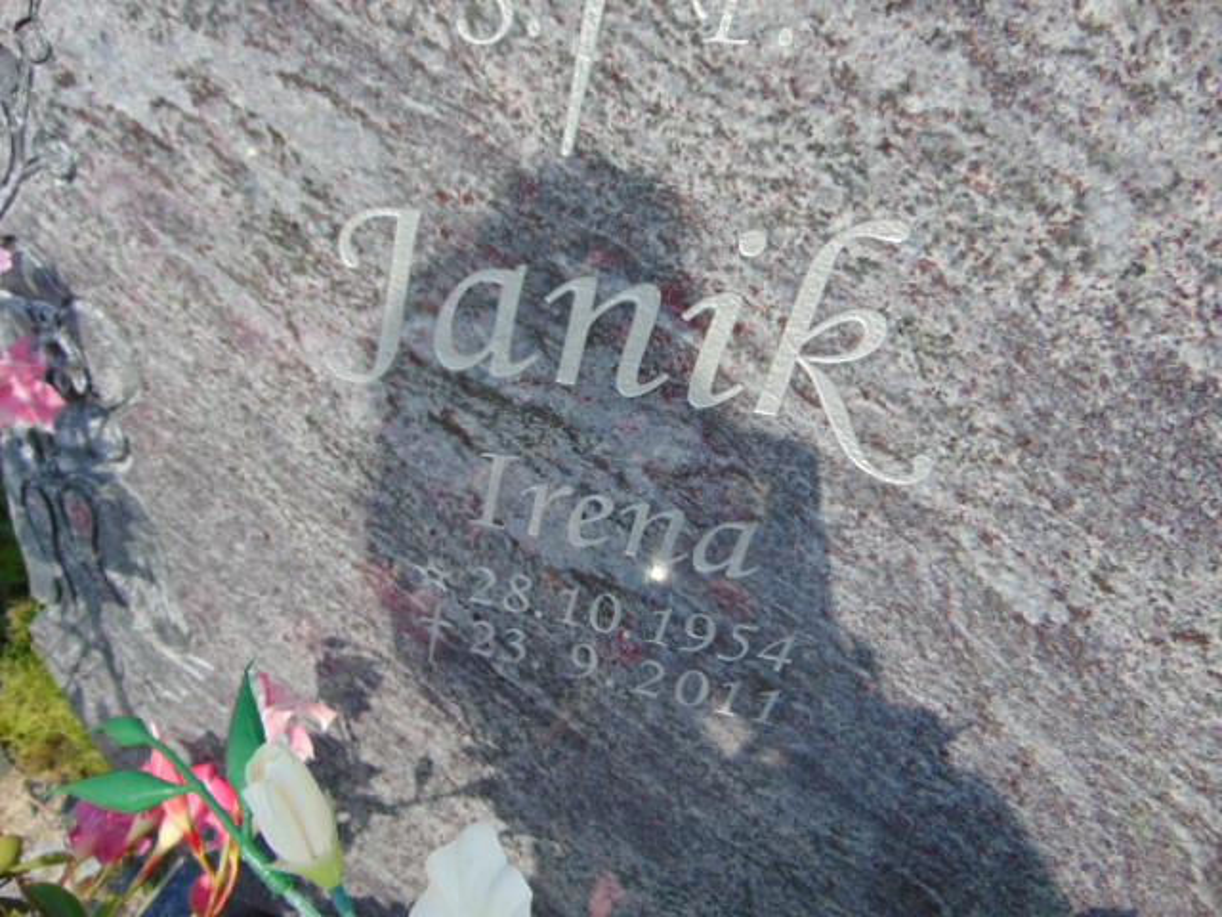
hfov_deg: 69.4
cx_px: 611
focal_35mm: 25
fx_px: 883
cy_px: 458
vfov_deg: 54.9
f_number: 3
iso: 80
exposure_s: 1/1000
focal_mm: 4.5
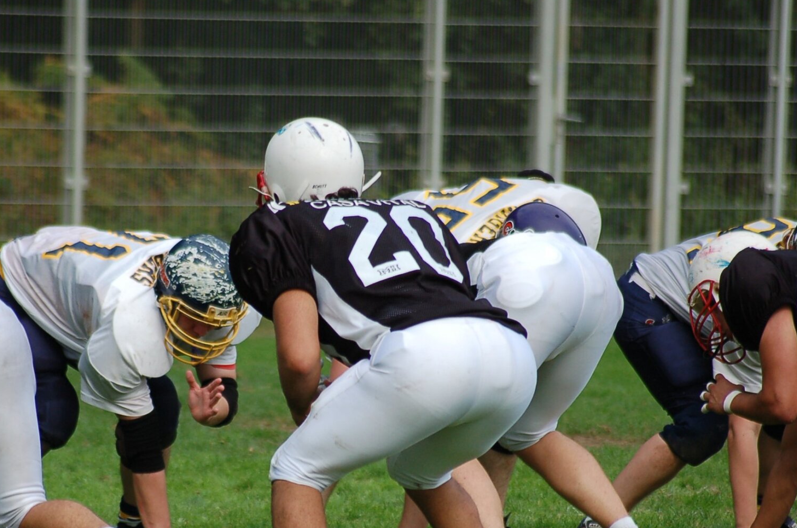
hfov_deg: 4.3
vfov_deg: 2.8
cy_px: 370
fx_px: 10651
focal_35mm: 482
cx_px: 296
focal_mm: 220
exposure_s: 1/1000
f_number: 5.3
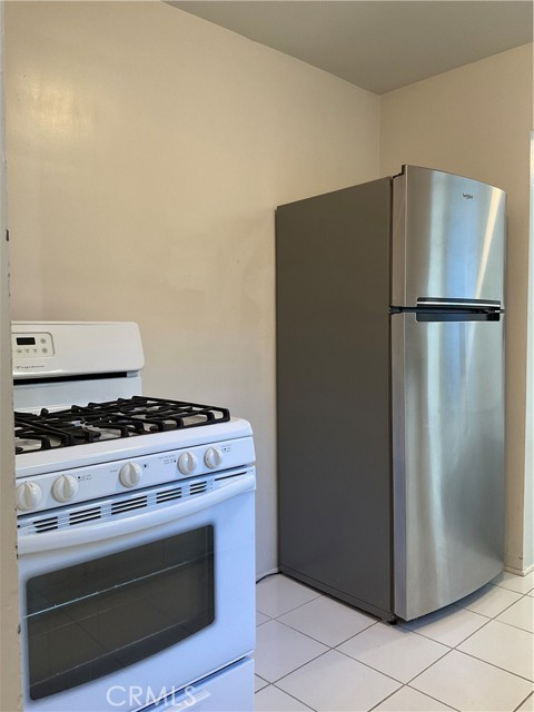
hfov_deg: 48.2
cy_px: 356
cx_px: 267
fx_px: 596
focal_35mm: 29
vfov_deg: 61.7
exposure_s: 1/60
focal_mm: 3
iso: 100
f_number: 1.8
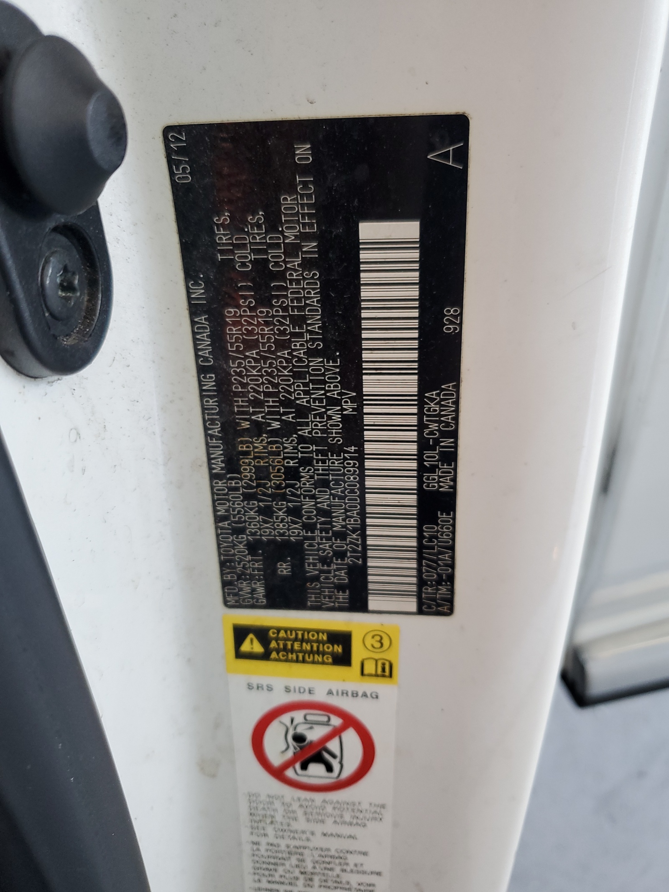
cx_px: 334
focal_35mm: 26
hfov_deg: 53.1
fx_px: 670
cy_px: 446
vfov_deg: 67.3
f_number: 1.5
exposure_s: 1/60.2
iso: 73
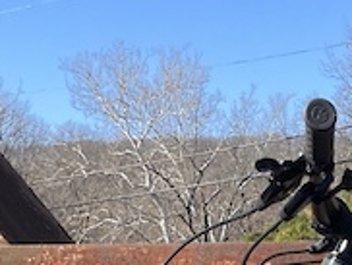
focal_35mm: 114
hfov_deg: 15.6
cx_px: 559
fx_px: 1161
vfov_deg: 11.7
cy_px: 528
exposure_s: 1/1125
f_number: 1.6
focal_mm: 4.2
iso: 32
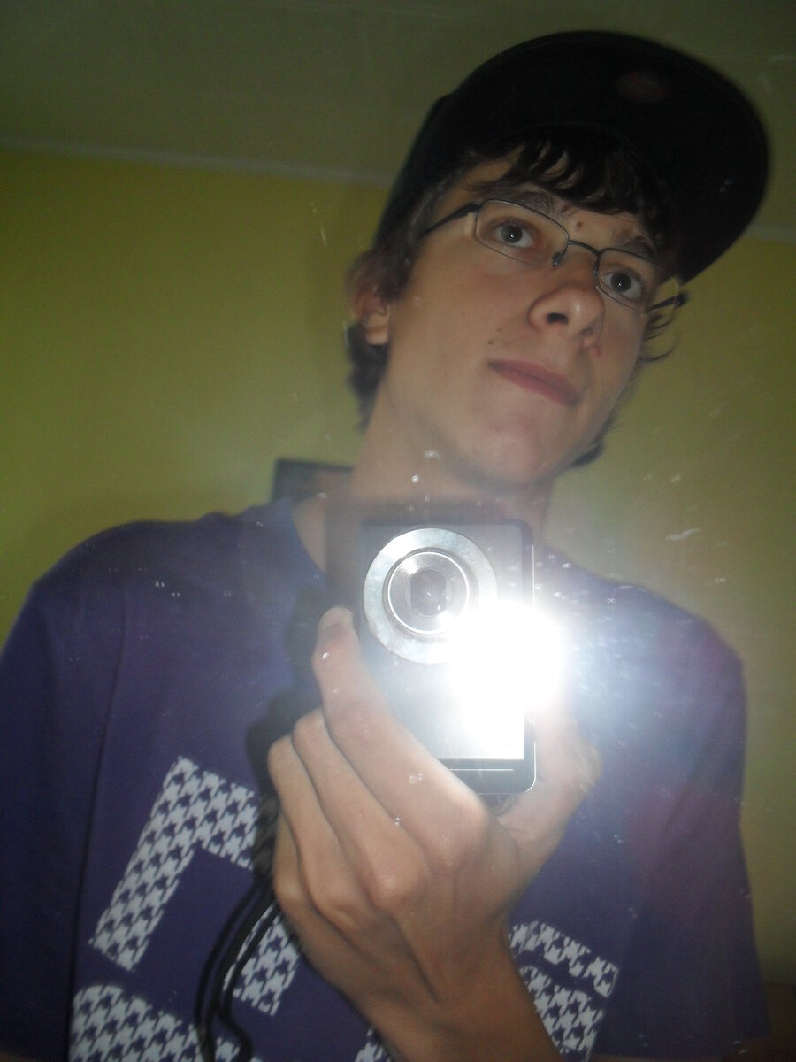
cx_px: 398
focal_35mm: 35
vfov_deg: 52.6
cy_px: 531
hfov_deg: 40.7
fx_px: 1073
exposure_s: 1/45
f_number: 3.2
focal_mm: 6.3
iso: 200
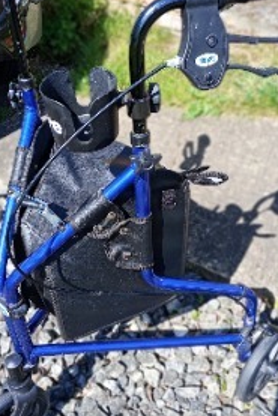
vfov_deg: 48.4
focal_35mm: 40
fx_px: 463
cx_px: 146
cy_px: 224
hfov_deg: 33.4
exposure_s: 1/246
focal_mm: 4.27
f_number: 1.8
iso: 100
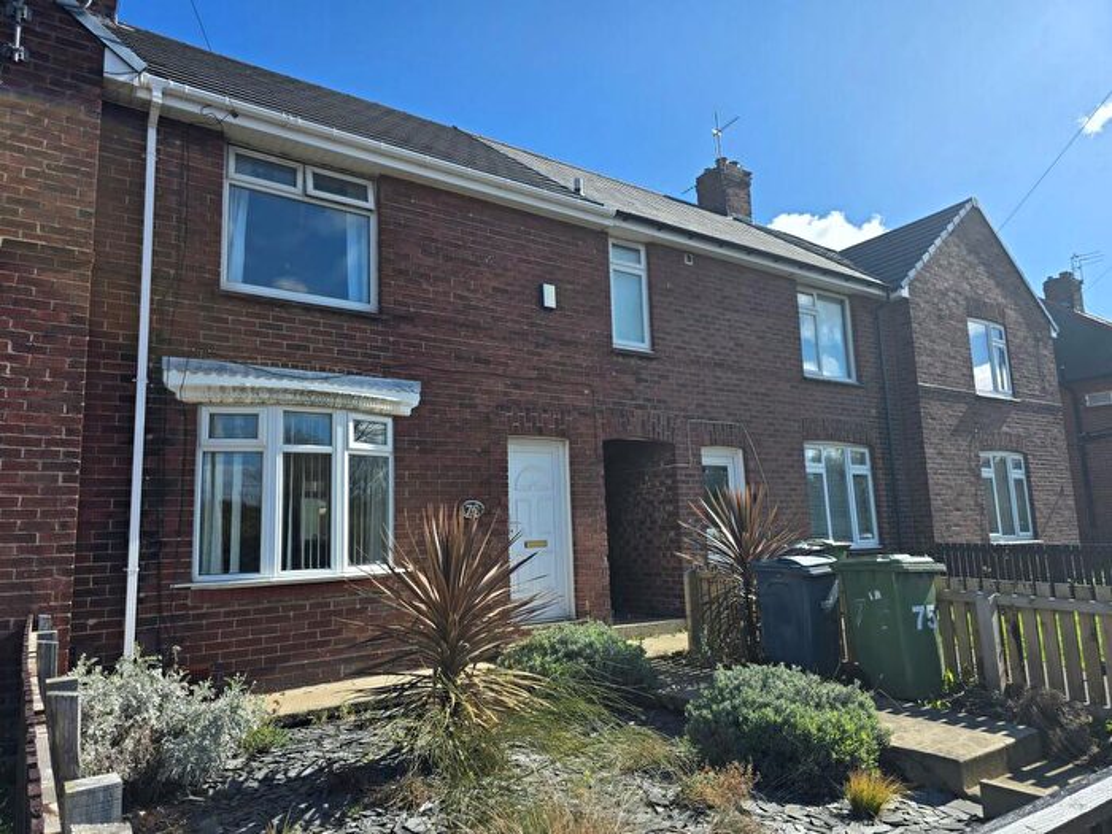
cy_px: 417
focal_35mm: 23
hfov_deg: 73.9
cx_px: 556
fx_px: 739
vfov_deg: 58.9
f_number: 1.7
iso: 12
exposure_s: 1/551
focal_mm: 6.3
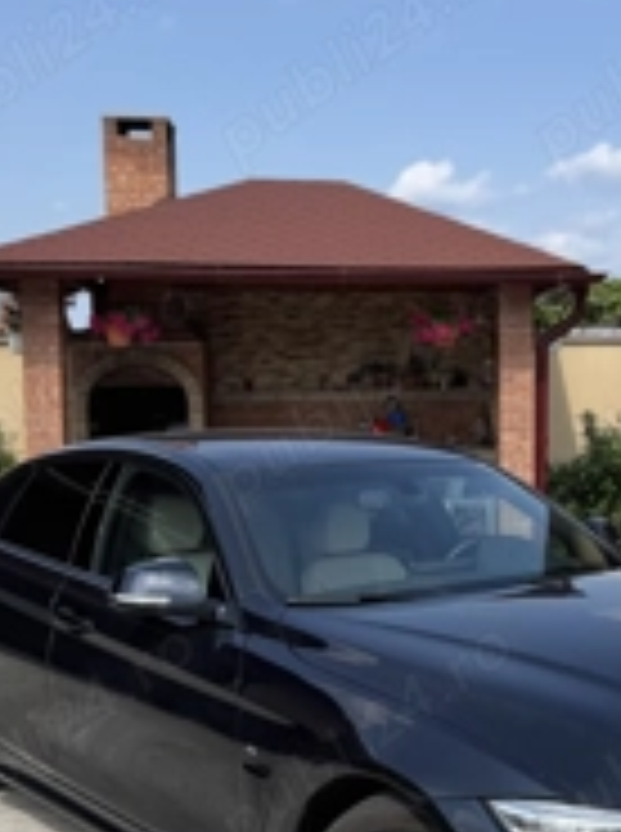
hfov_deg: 27.2
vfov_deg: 36.8
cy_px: 468
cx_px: 522
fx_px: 1248
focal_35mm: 52
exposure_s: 1/4049
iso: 80
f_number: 1.78
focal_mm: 6.76
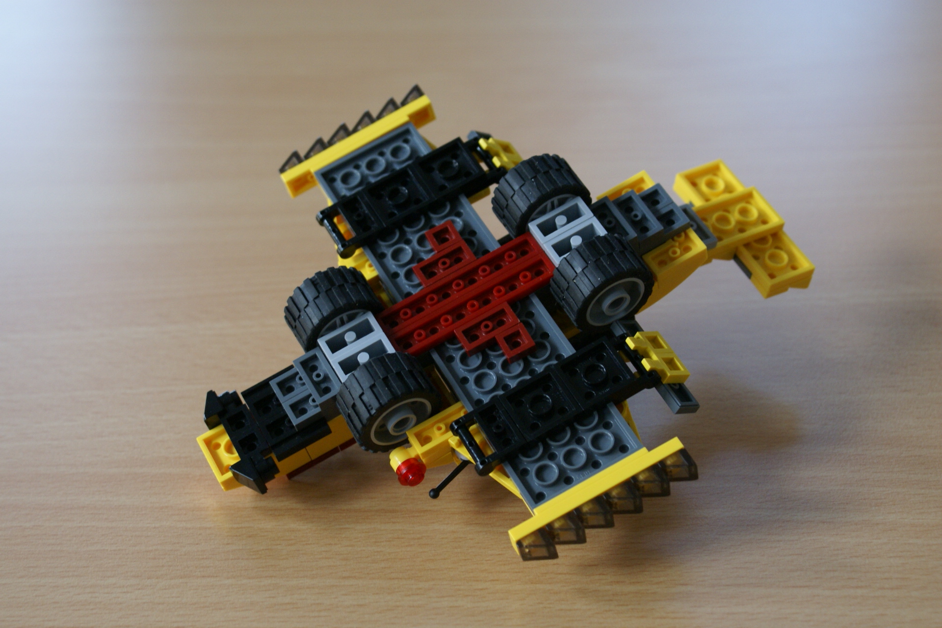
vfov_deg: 20.2
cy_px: 314
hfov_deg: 29.9
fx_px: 1766
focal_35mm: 68
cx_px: 471
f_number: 5.6
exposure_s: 1/40
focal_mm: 45
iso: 400
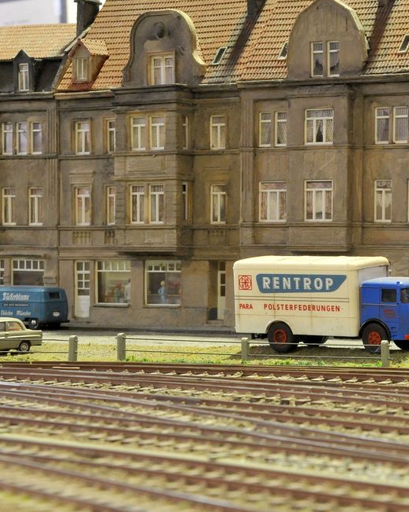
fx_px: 2074
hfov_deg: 11.2
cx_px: 359
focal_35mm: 137
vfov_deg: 14.1
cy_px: 247
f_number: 20
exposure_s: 1.6
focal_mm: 62
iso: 1000
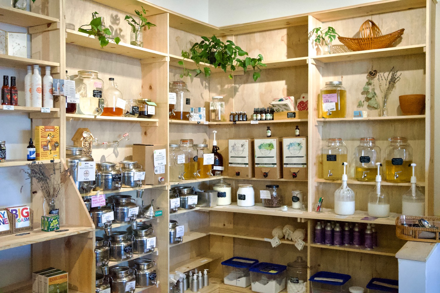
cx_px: 220
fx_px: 452
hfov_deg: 51.9
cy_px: 146
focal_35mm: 37
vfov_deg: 35.9
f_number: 2.8
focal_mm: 25
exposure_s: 1/1000
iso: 6400
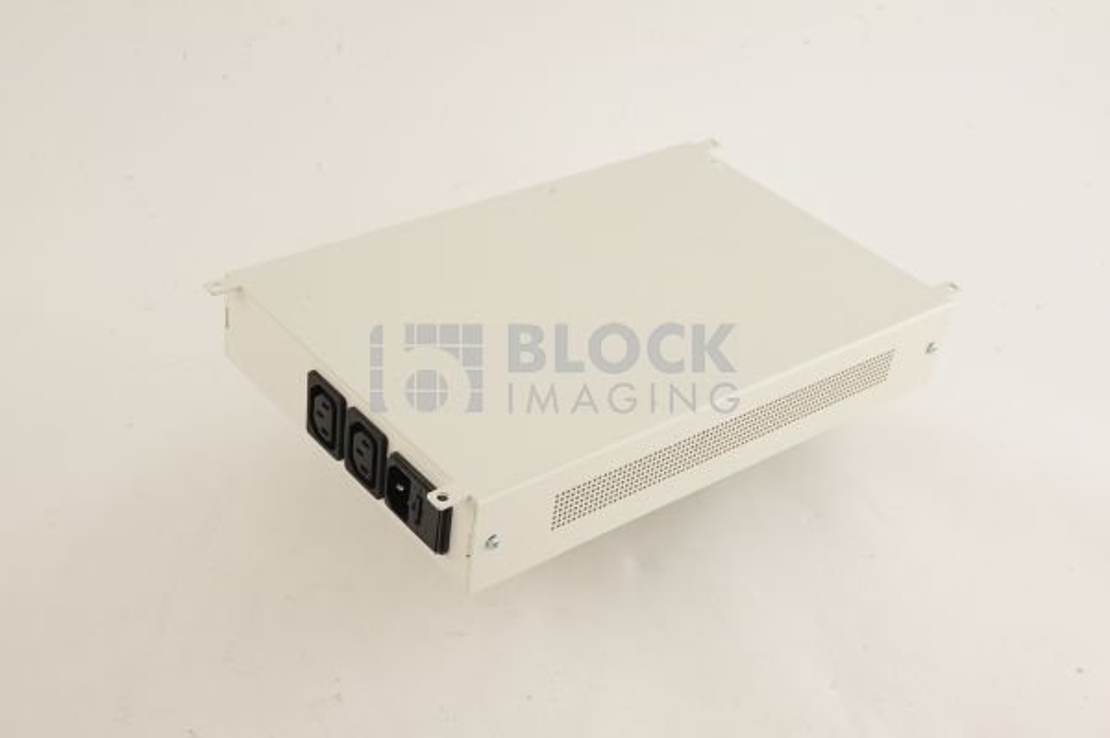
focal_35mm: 50
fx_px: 1540
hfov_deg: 39.6
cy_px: 369
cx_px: 555
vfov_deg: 26.9
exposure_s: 1/125
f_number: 13
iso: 1600
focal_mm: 50
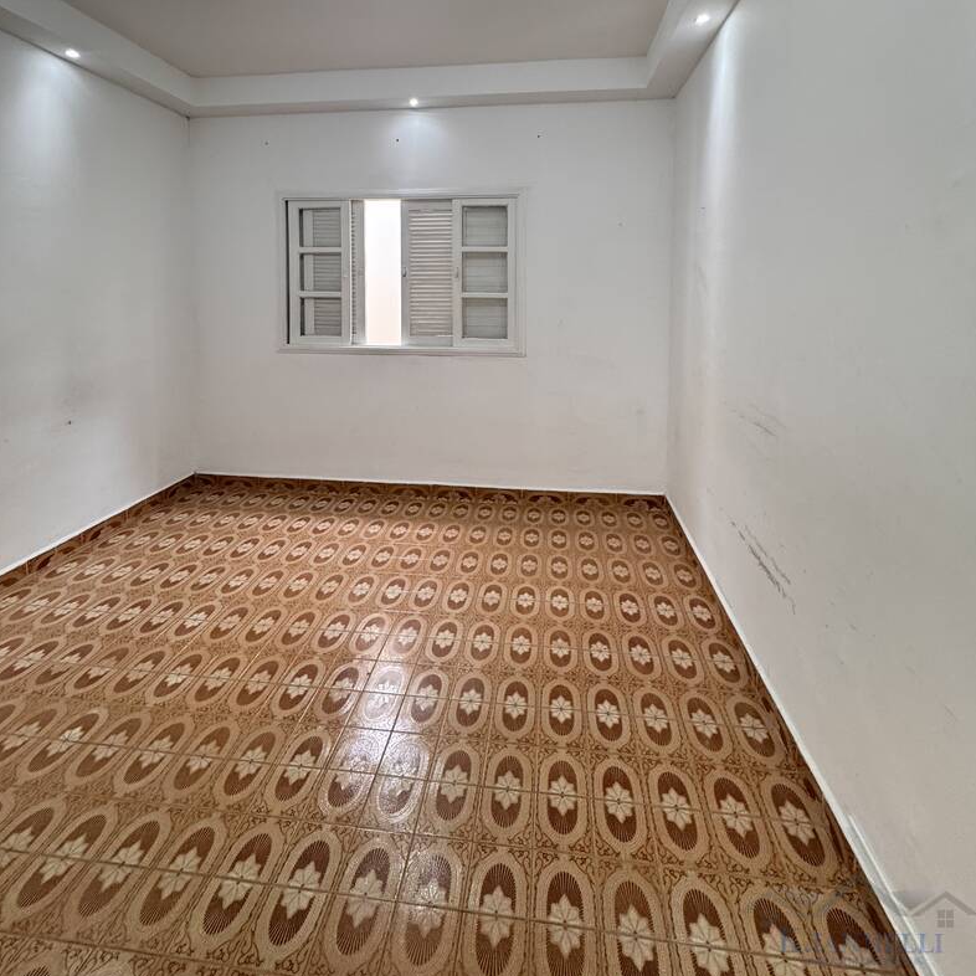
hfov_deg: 84.0
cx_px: 494
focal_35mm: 17
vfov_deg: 80.7
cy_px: 312
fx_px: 542
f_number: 2.2
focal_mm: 2.22
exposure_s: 1/60
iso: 200
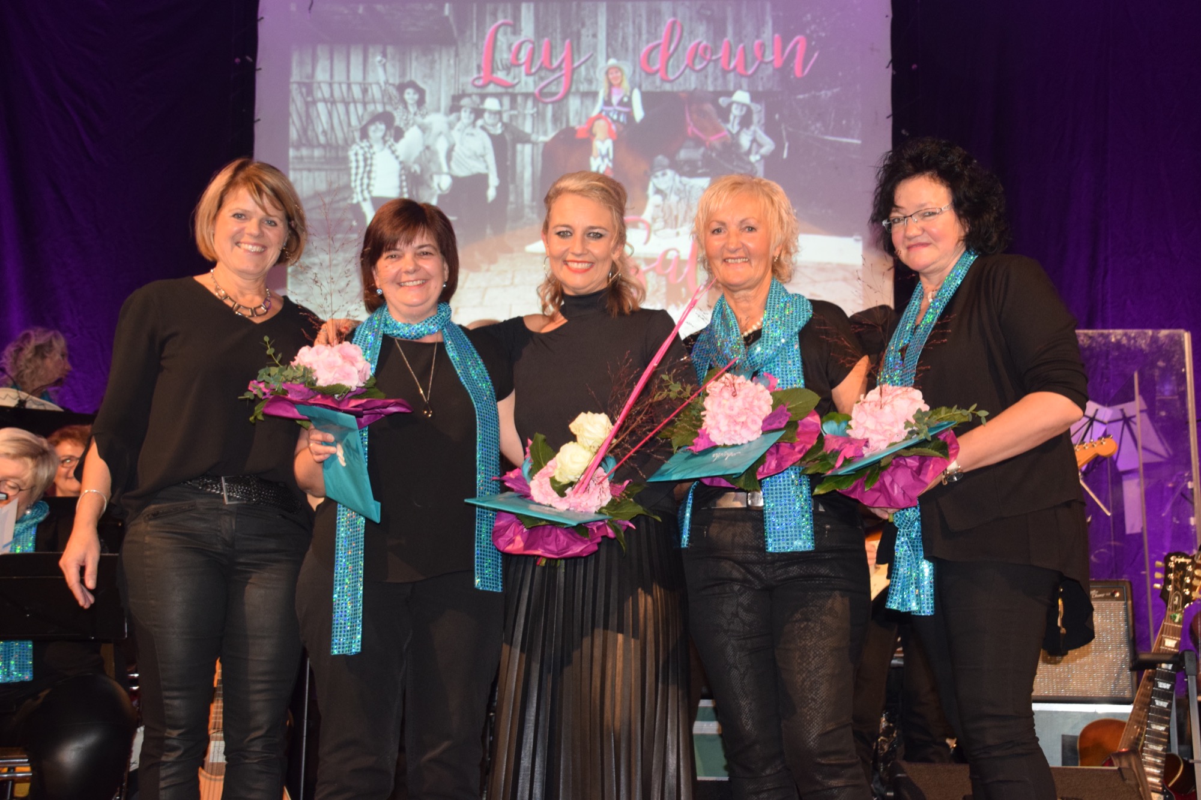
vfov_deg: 28.1
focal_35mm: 48
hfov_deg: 41.1
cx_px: 600
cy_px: 400
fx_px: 1601
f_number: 4.2
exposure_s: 1/60
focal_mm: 32
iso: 1600
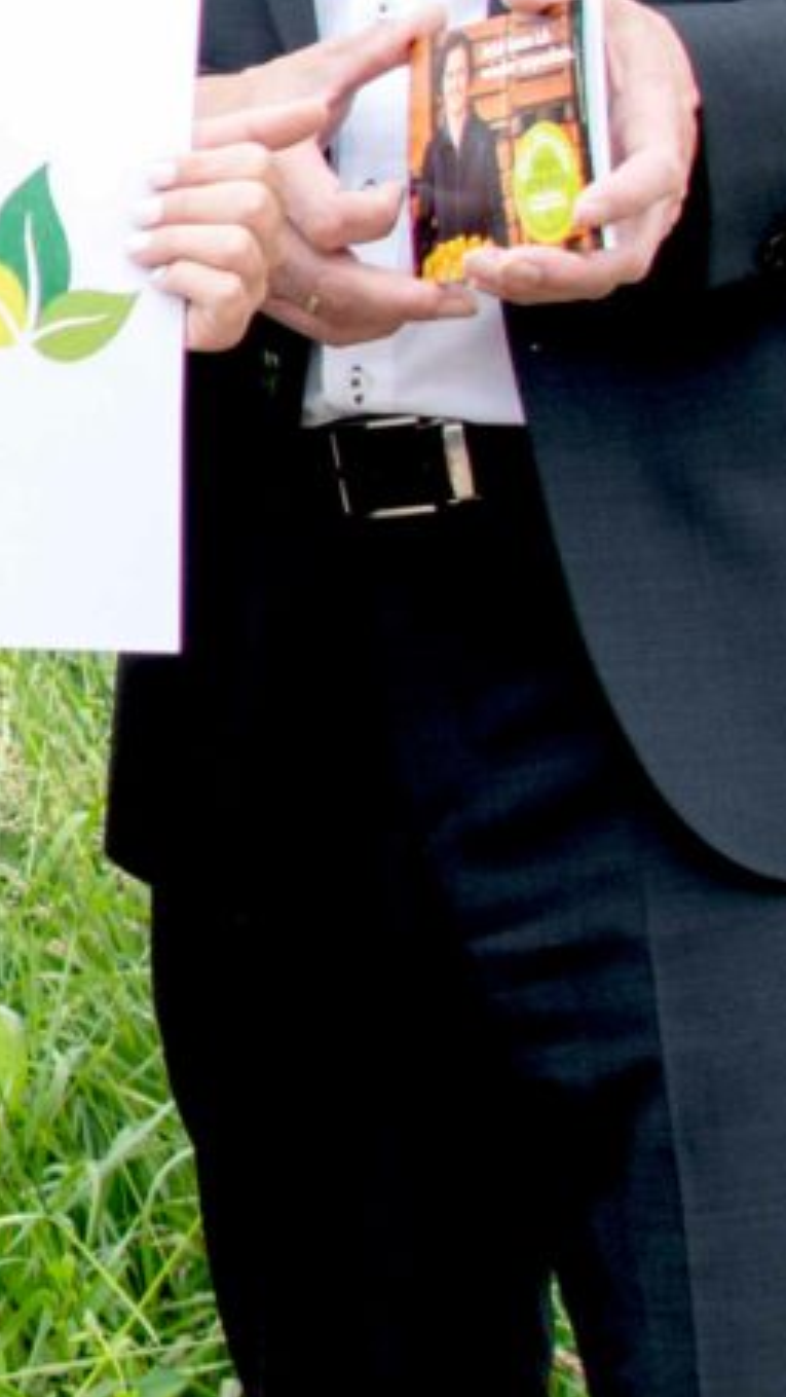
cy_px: 504
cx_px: -1560
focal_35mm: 207
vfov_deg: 10.4
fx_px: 7665
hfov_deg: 5.5
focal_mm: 35
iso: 50
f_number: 6.3
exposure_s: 1/60
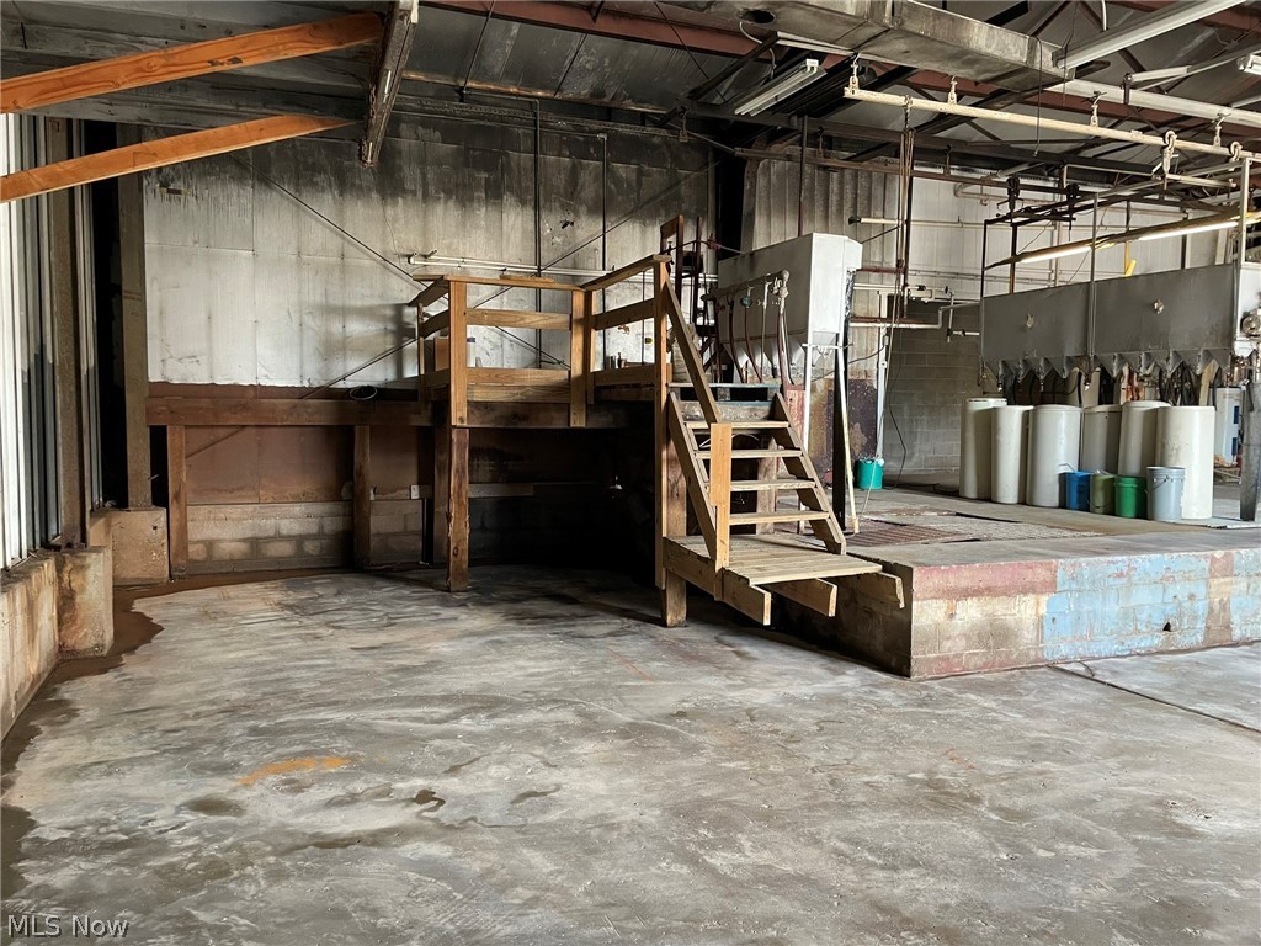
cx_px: 630
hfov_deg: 67.3
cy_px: 473
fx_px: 947
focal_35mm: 26
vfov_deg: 53.1
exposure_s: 1/60
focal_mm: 4.2
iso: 320
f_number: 1.6
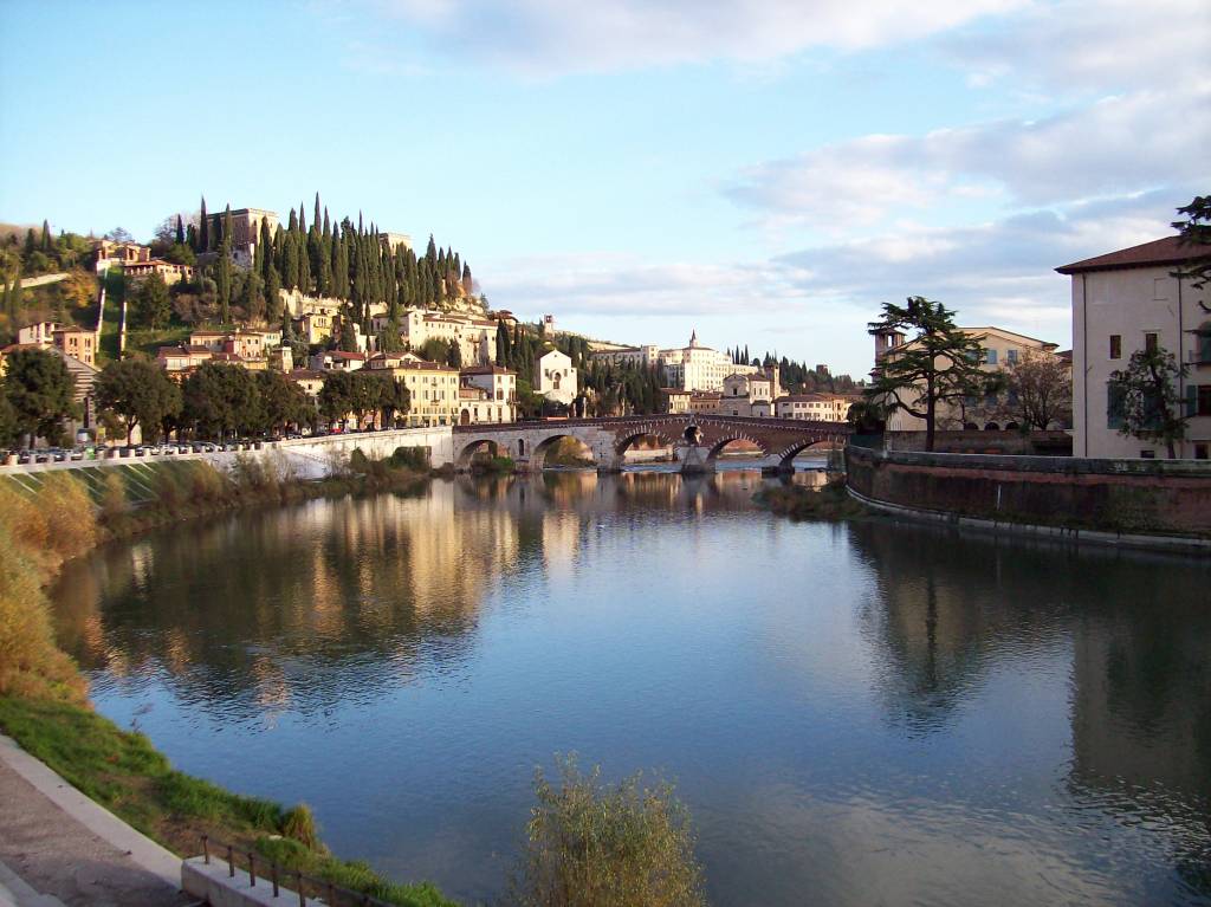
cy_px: 454
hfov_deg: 51.4
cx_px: 606
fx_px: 1259
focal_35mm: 36
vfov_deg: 39.6
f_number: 2.7
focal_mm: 6
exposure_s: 1/340
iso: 80
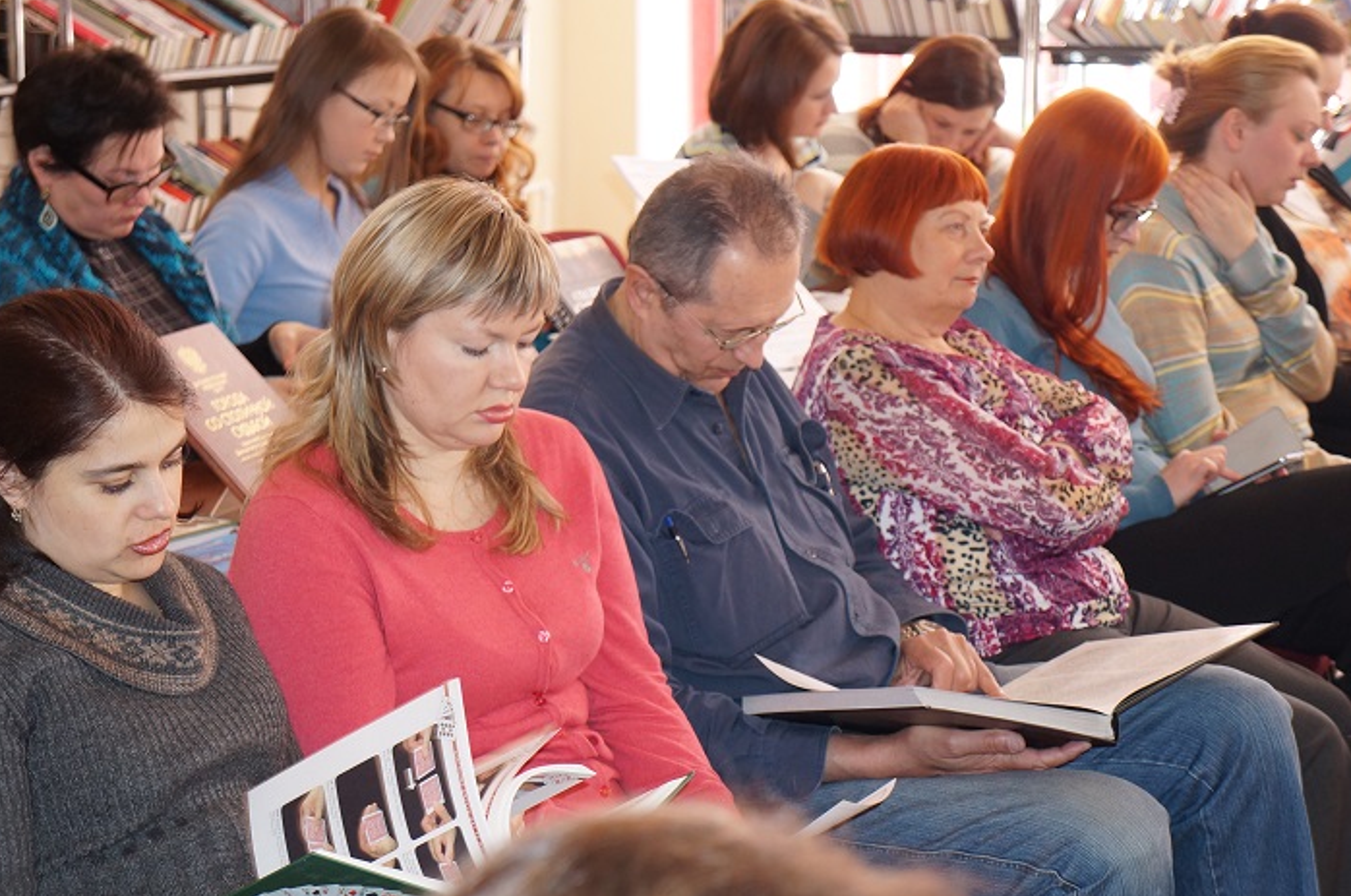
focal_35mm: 95
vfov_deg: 14.4
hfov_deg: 21.6
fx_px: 3543
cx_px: 641
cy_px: 425
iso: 800
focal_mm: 55
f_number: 5.6
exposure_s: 1/80
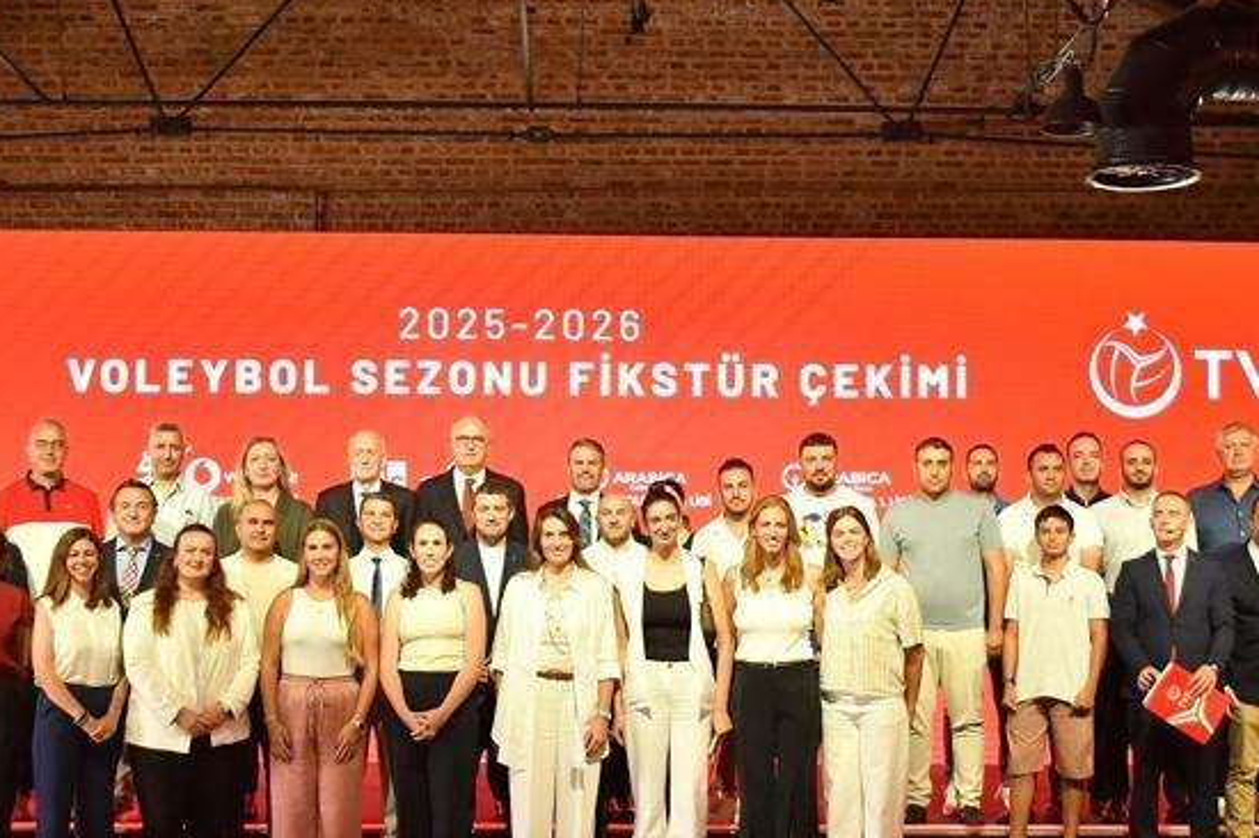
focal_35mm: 57
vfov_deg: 23.8
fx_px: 1982
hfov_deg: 35.2
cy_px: 528
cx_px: 602
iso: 2500
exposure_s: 1/500
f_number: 2.8
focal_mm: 27
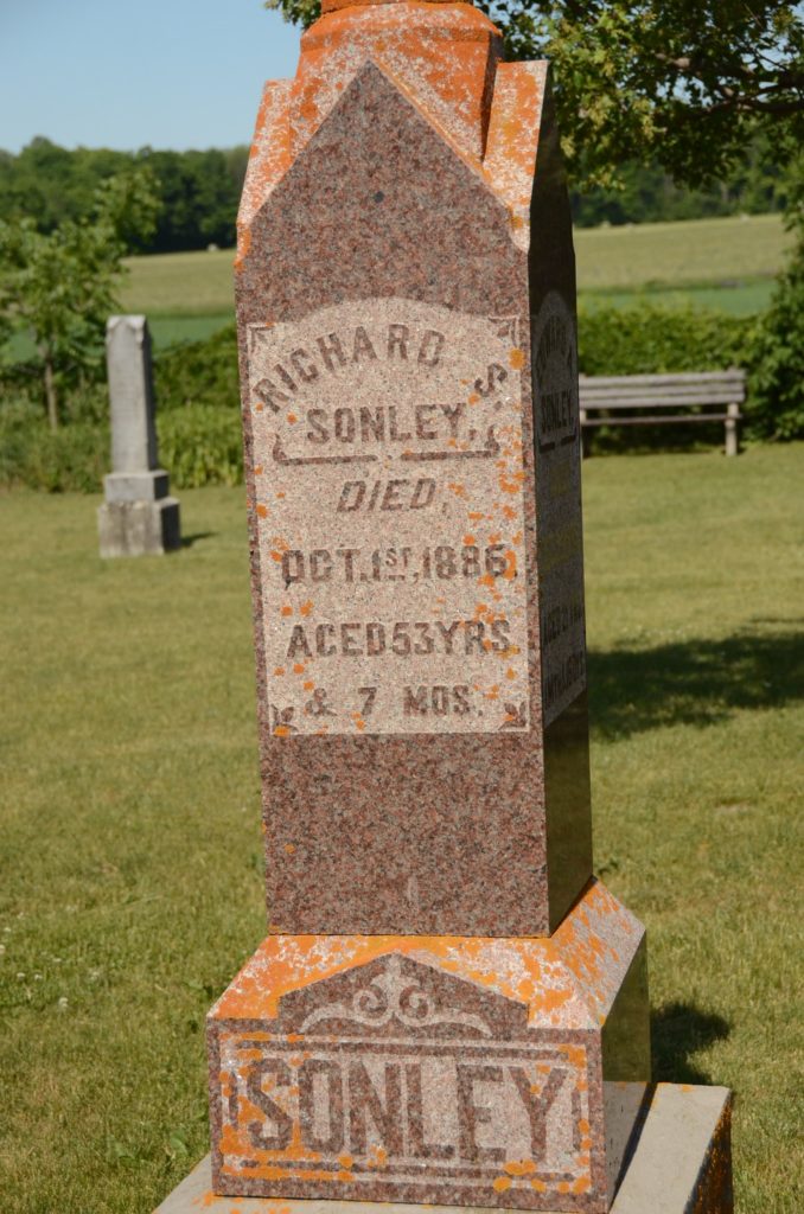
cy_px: 607
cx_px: 402
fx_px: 2524
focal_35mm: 75
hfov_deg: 18.1
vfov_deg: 27.0
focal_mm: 50
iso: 1000
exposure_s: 1/2500
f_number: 5.6
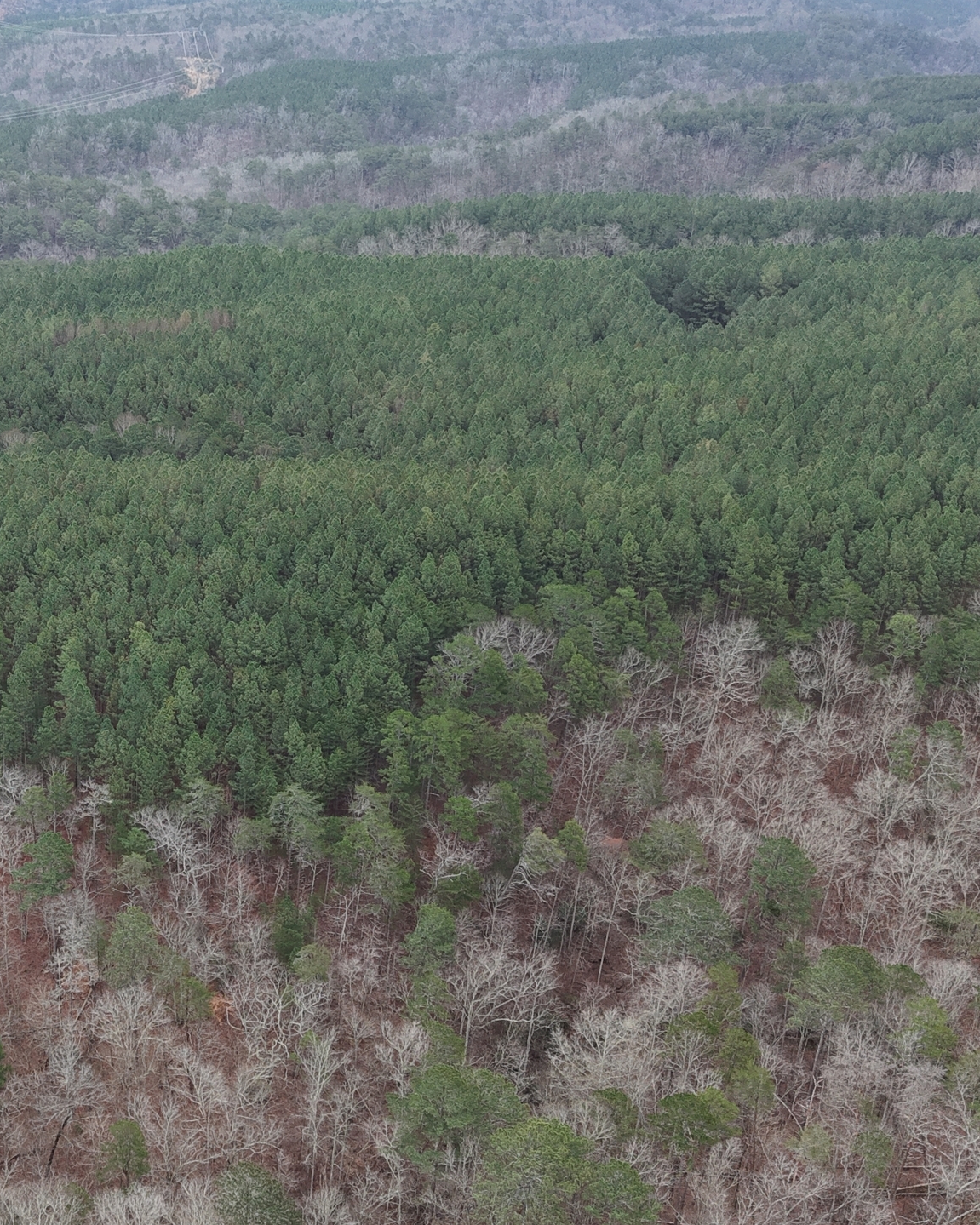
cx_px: 101
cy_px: 839
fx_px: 1813
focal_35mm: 50
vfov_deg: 36.9
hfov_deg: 29.1
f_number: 1.8
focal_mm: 8.67
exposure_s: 1/1250
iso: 230
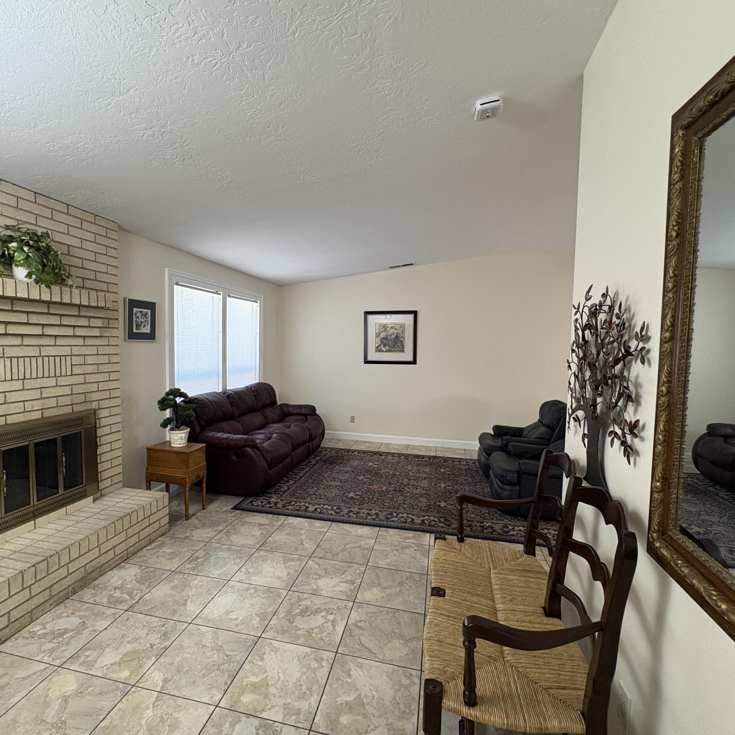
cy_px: 369
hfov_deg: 83.9
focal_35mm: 17
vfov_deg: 84.0
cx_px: 344
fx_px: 408
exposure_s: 1/60
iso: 250
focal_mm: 2.22
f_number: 2.2
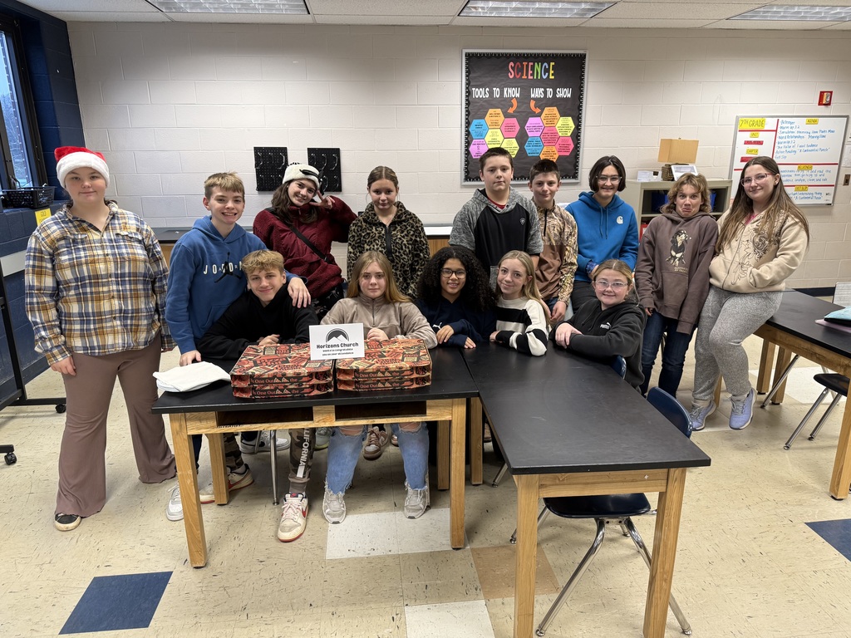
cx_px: 426
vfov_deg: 56.8
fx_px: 590
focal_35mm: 24
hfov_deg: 71.6
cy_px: 319
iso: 125
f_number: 1.78
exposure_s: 1/60
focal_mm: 6.76
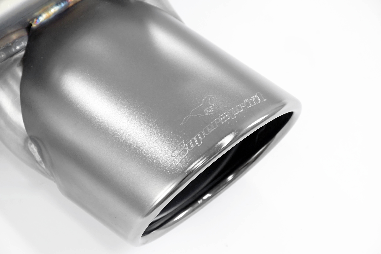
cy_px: 127
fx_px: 1841
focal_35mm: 174
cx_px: 190
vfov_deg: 7.9
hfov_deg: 11.8
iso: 3200
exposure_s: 1/125
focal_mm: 116
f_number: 10
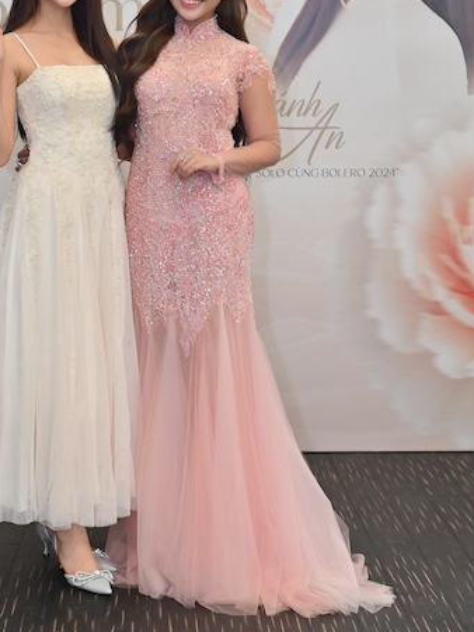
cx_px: 146
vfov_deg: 25.5
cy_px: 109
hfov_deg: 19.5
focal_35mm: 75
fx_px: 1370
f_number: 4
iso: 1000
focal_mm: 44
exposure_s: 1/125
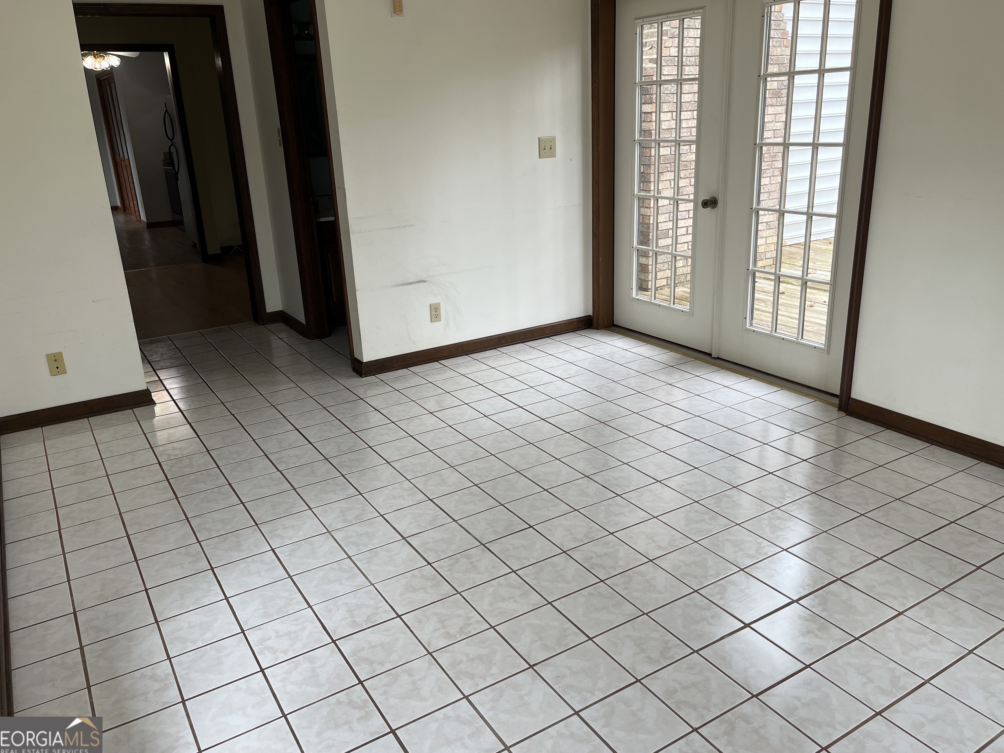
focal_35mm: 27
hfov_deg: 65.3
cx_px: 507
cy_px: 365
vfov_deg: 51.4
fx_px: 783
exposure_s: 1/122
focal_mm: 5.1
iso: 40
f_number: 1.6
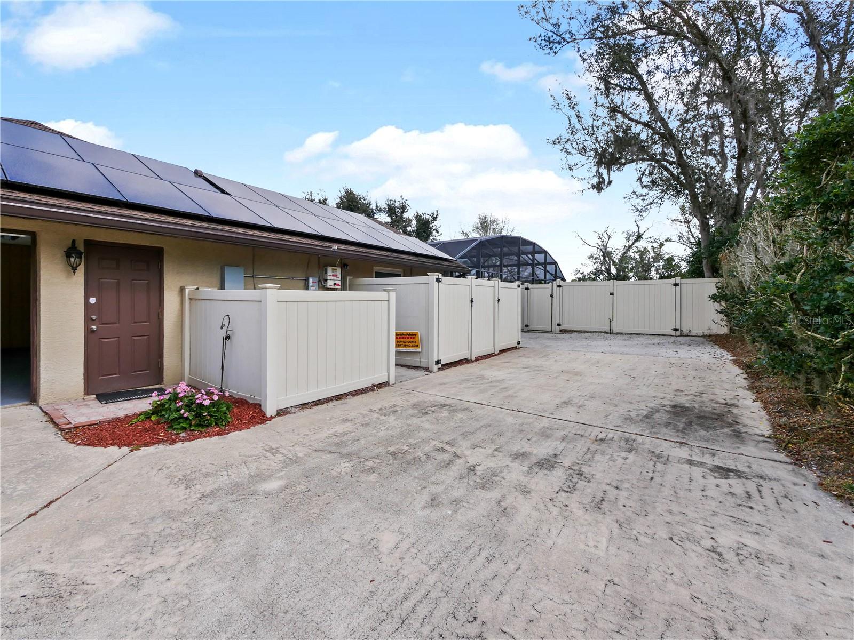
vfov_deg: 85.7
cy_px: 320
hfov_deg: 102.1
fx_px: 345
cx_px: 427
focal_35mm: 14
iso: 200
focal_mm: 7
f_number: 8
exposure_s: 1/400
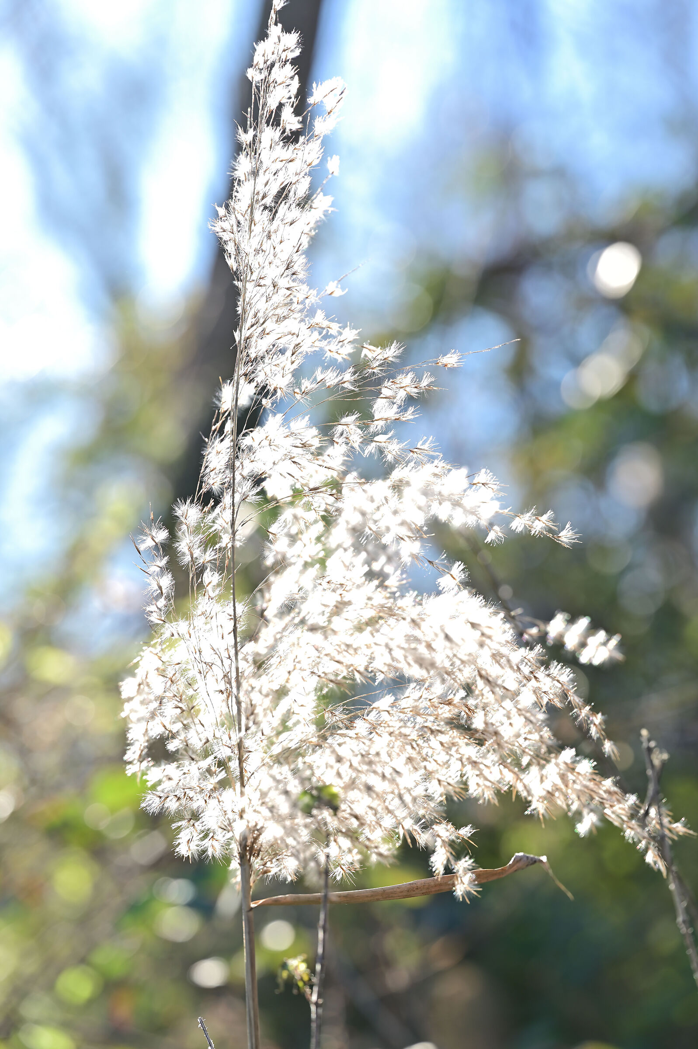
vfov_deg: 19.5
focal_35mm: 105
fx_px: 3057
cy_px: 524
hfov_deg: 13.0
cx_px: 349
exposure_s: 1/160
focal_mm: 105
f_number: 4.5
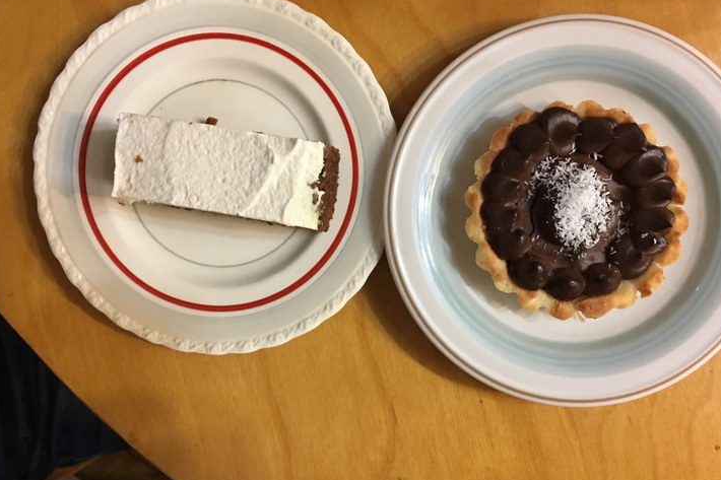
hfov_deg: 55.8
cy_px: 256
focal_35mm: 34
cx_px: 379
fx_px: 681
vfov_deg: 38.8
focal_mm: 4.15
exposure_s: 1/15
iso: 80
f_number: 2.2
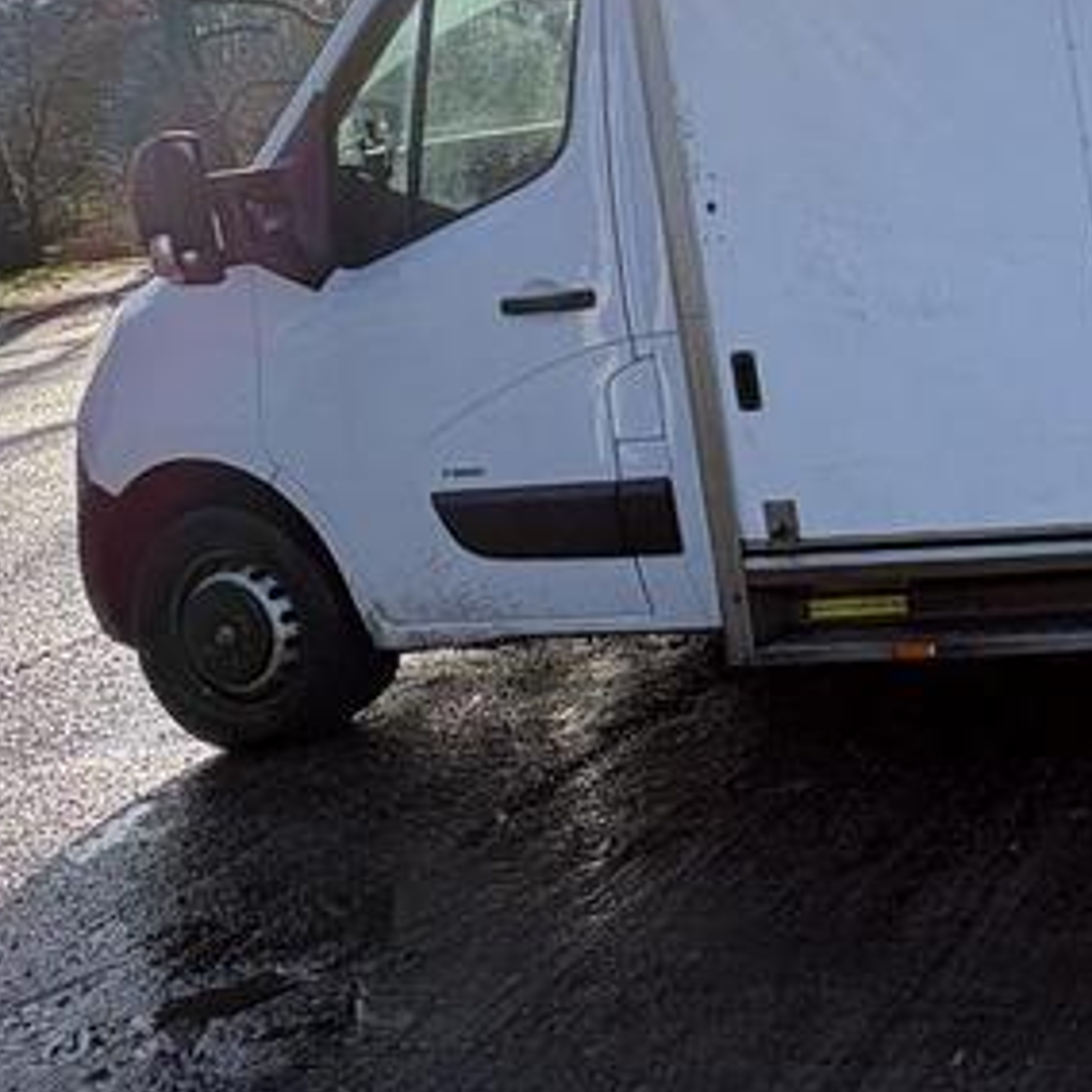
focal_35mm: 39
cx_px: 1477
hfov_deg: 31.2
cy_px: 81
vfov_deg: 39.3
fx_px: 1392
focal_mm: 2.22
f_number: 2.2
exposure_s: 1/787
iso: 50
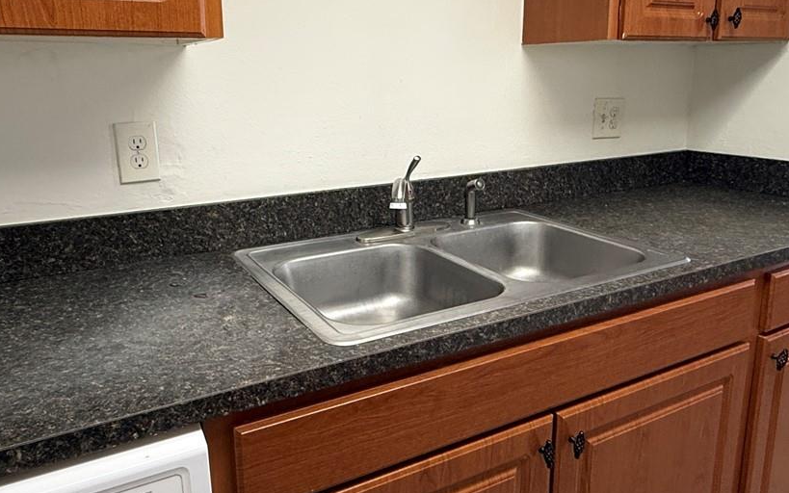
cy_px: 198
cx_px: 375
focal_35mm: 29
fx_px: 624
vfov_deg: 43.0
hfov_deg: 64.6
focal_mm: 2.22
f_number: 2.2
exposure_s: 1/60
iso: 200
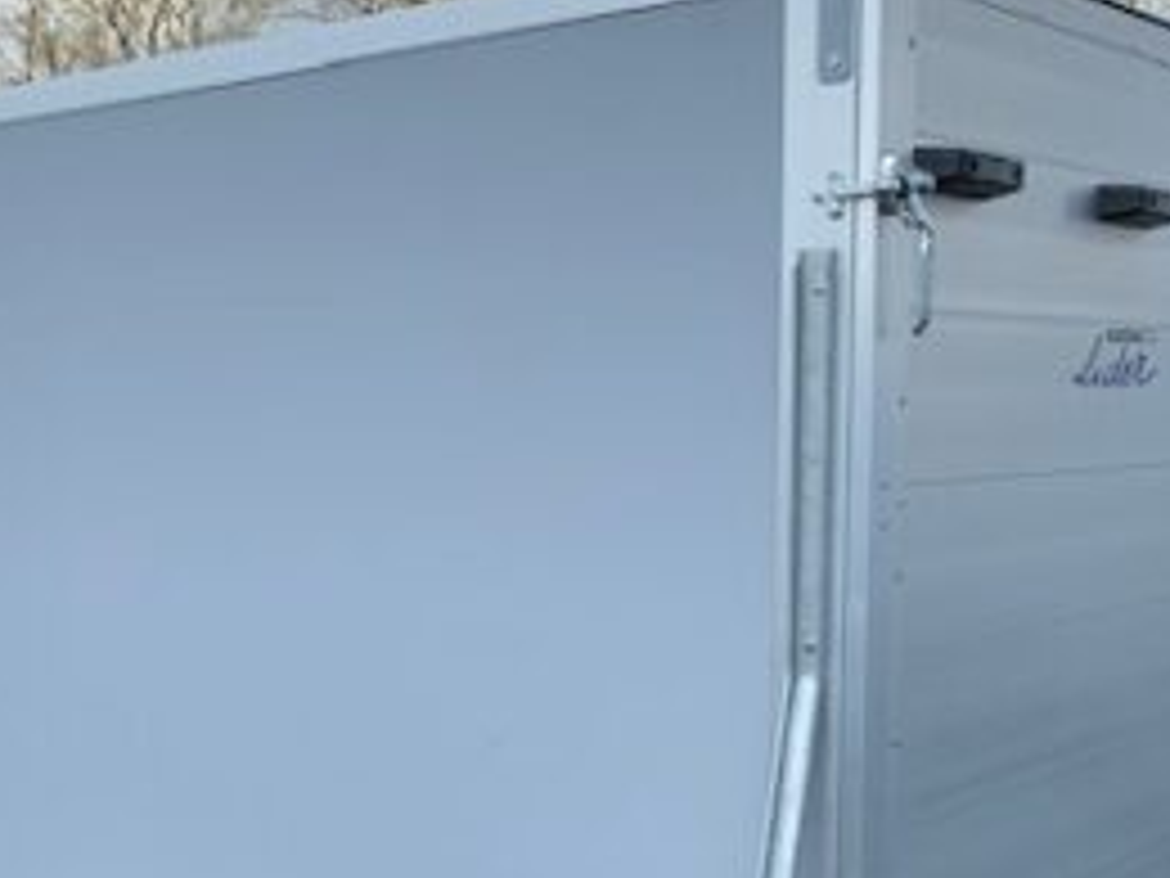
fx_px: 2028
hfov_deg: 31.4
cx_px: 243
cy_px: 752
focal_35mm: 60
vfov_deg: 23.9
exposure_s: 1/1490
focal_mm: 4.25
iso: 25
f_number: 1.8
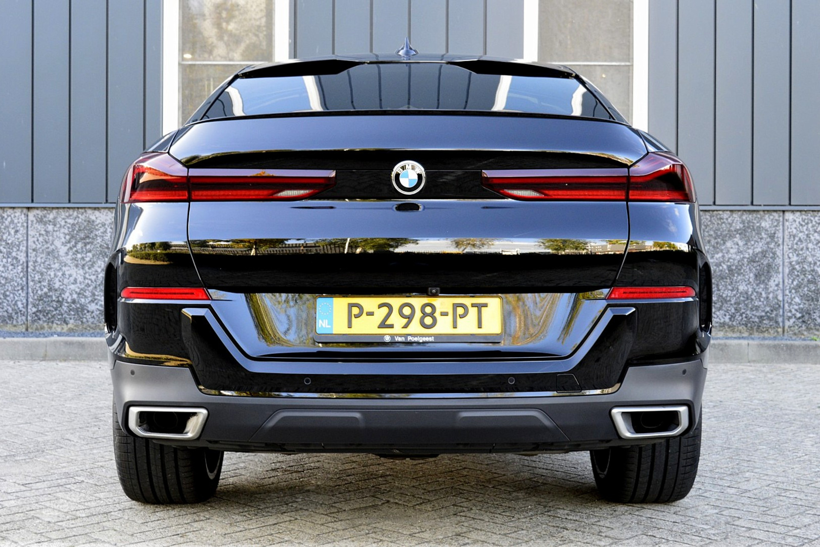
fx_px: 1230
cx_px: 410
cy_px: 274
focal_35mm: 54
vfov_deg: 25.1
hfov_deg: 36.9
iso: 800
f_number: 8
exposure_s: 1/60
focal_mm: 36
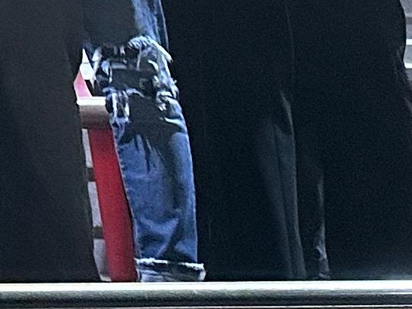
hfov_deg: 9.5
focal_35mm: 177
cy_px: -520
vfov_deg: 7.6
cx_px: -685
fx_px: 2106
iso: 200
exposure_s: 1/60
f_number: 1.78
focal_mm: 6.86
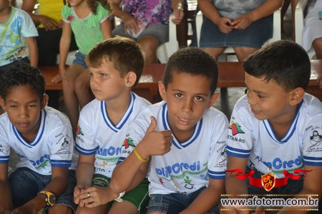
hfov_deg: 30.5
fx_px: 590
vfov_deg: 20.6
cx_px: 161
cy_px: 107
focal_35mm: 66
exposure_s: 1/100
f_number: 4.8
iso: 400
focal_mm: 44
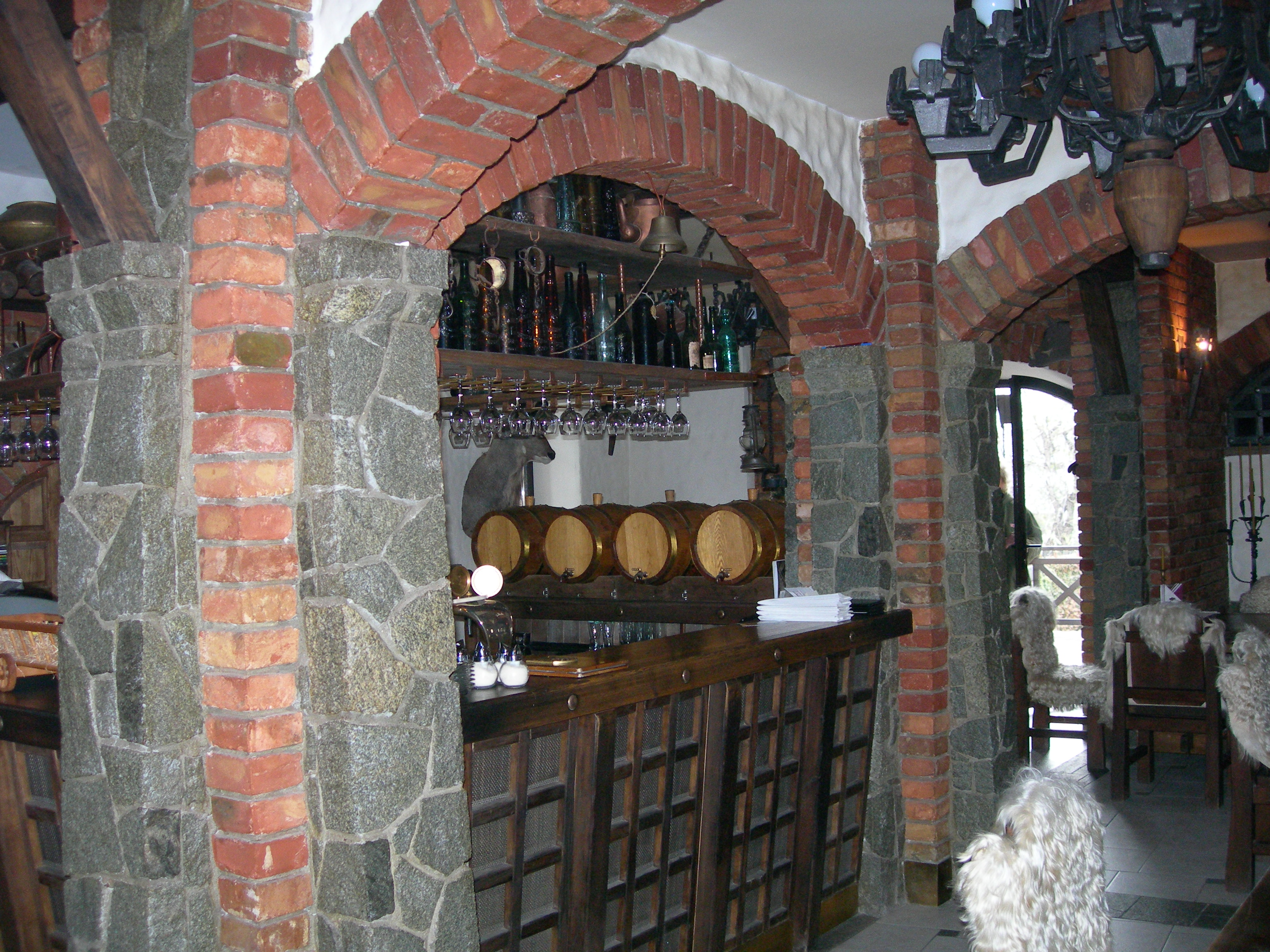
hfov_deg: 49.0
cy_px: 476
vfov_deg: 37.7
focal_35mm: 38
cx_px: 635
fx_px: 1394
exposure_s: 1/60.1
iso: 200
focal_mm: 7.8
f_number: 2.8
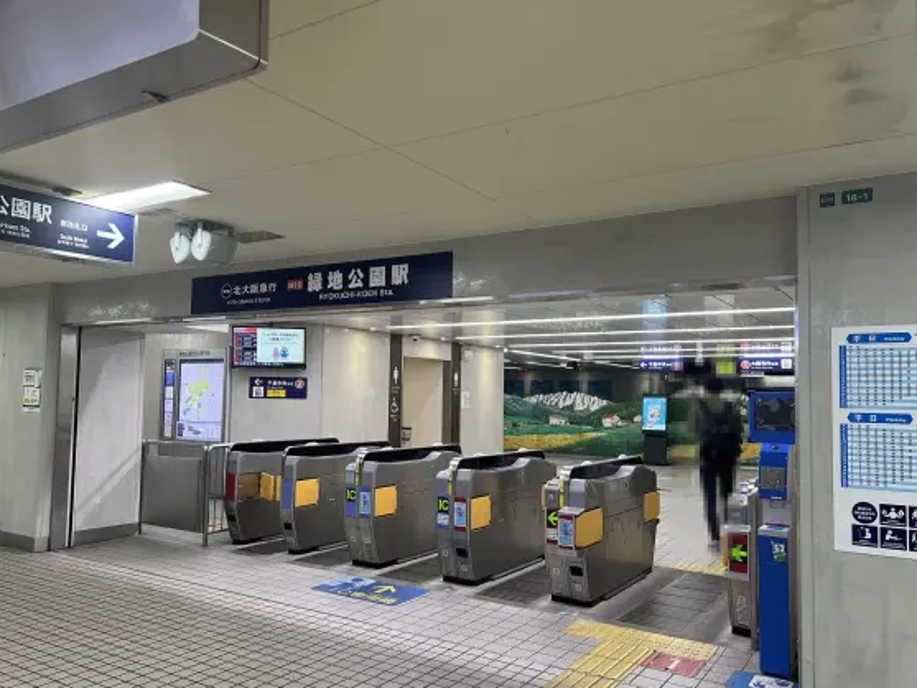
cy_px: 362
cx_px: 438
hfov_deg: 63.4
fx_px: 742
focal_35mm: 28
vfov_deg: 49.7
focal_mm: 5.7
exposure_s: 1/120
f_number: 1.5
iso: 80
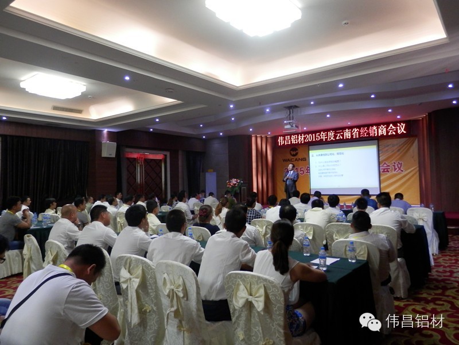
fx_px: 331
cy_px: 172
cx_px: 230
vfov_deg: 54.9
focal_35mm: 25
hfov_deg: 69.4
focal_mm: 4.5
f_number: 3
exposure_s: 1/8
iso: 200
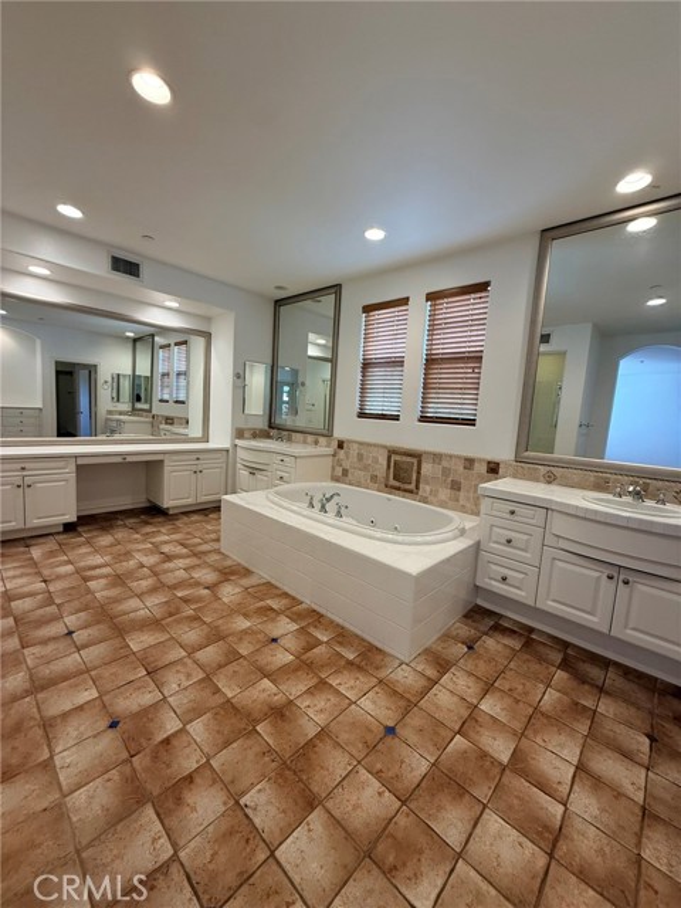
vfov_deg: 102.1
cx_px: 340
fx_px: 367
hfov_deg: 85.7
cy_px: 454
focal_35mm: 14
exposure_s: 1/120
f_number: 2.2
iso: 200
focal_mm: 2.22
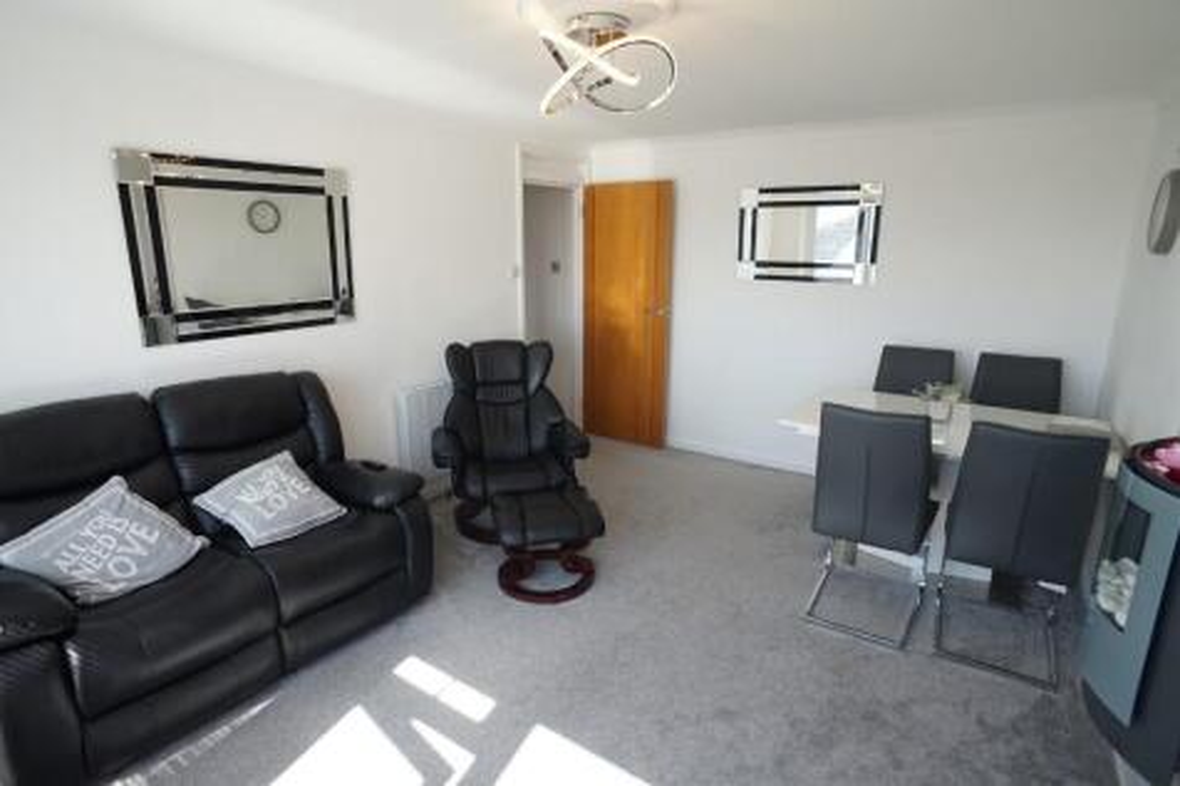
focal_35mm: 24
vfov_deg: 53.1
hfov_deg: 73.8
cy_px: 393
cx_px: 590
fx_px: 786
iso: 200
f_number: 4
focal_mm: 16
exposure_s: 1/160
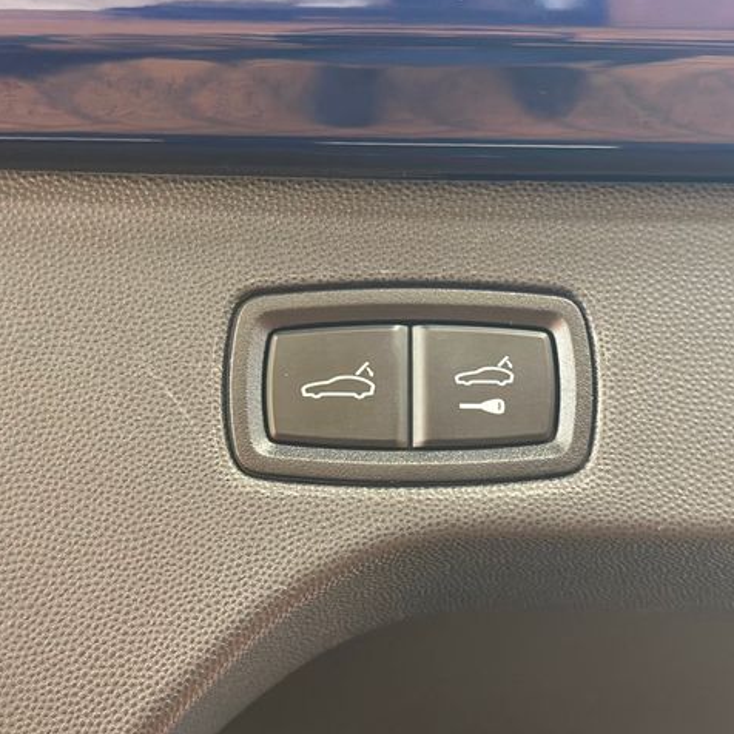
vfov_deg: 30.0
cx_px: 389
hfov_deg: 30.0
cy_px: 365
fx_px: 1367
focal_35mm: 57
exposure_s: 1/40
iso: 500
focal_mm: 6.86
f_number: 1.78
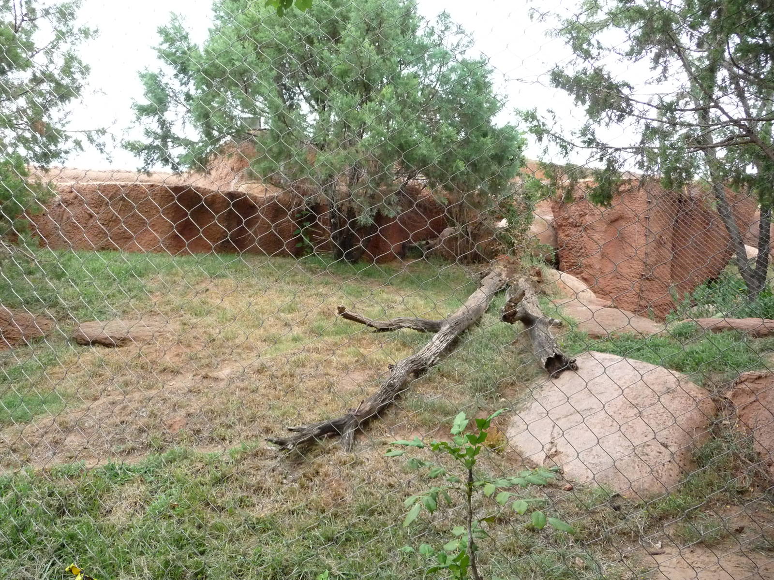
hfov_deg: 63.4
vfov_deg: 49.7
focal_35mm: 28
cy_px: 290
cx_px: 387
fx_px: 626
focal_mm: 4.7
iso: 400
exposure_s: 1/500
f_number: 3.3
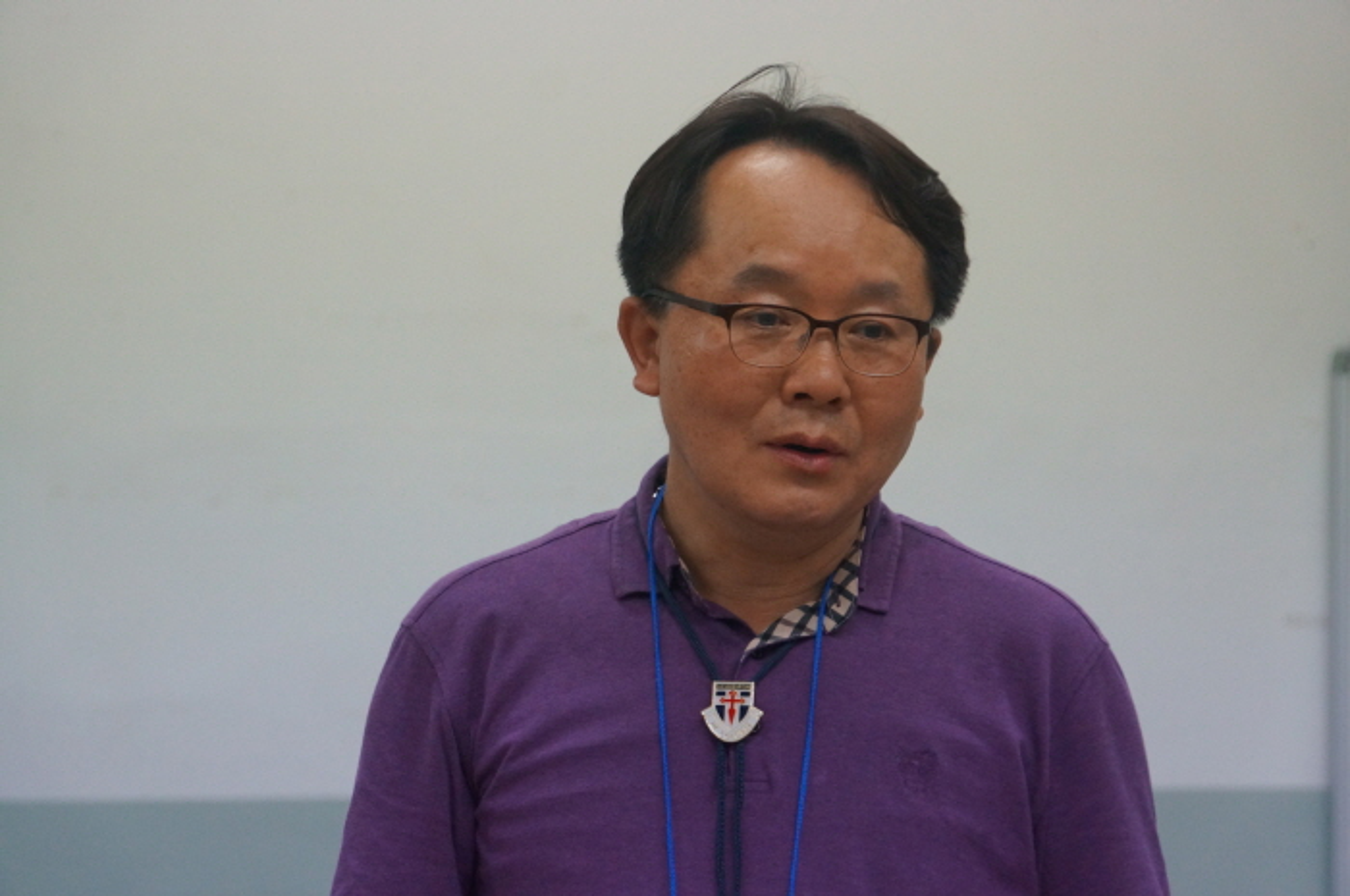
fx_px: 6180
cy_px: 448
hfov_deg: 12.5
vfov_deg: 8.3
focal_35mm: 165
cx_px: 675
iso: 2000
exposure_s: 1/200
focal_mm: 110
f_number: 5.6
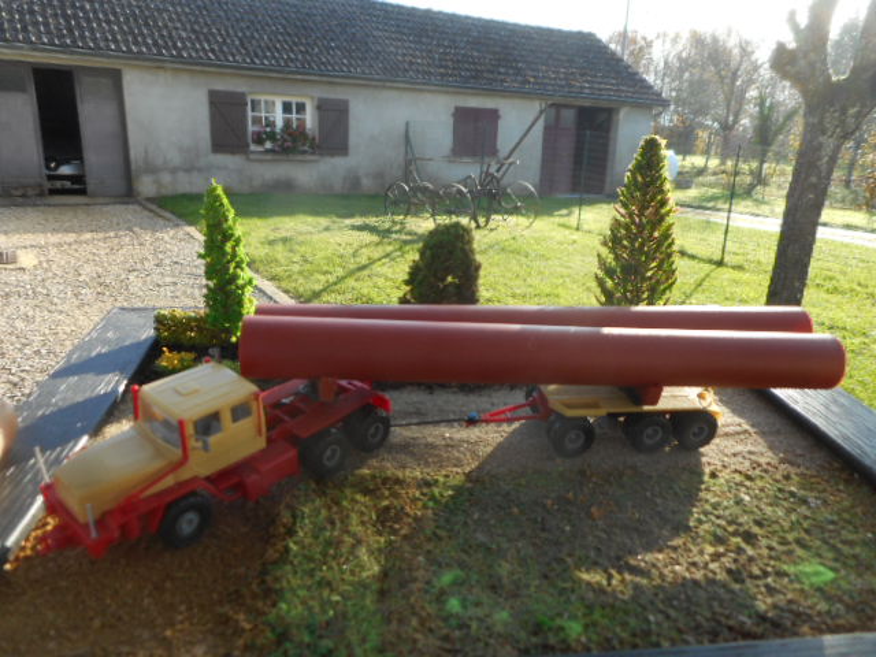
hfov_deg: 69.4
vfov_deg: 54.9
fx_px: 633
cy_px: 328
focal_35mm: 25
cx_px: 438
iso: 80
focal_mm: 4.5
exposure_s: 1/160
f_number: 3.7
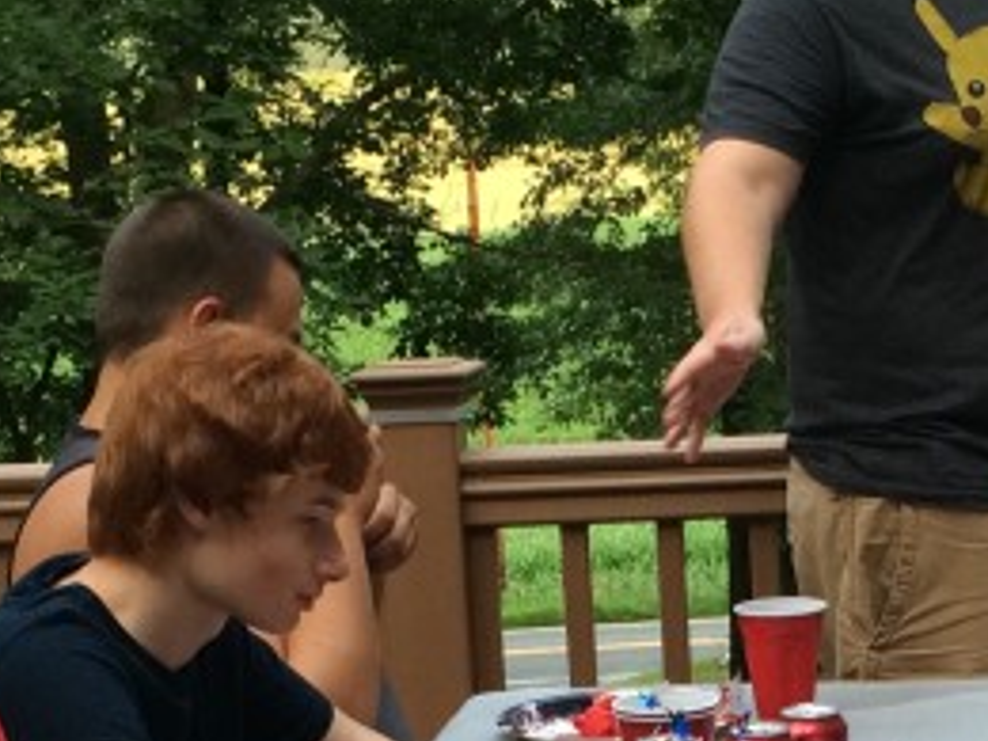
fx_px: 3254
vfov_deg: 12.7
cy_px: 889
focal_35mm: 114
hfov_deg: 17.2
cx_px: 730
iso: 64
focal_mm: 4.15
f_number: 2.2
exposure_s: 1/120
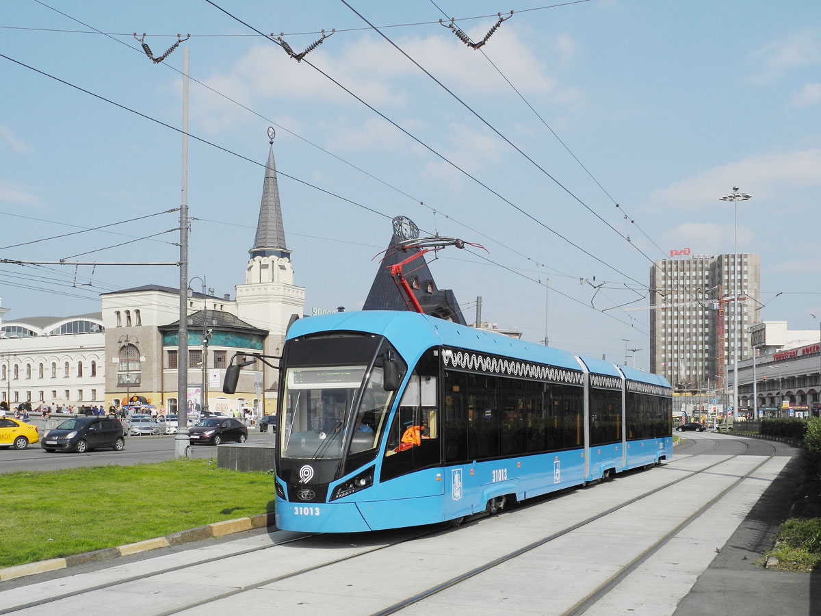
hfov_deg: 49.0
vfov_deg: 37.7
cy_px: 308
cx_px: 410
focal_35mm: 38
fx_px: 901
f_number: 6.3
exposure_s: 1/800
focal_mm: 8.1
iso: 100
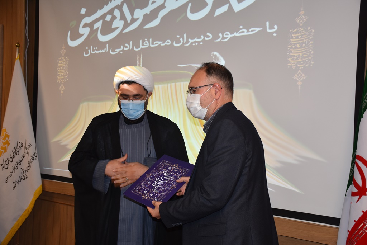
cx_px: 184
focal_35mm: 40
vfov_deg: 33.0
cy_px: 122
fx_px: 413
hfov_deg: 47.9
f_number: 4
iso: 400
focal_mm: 27
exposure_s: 1/60
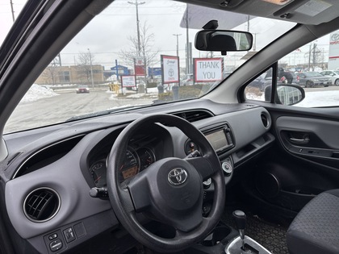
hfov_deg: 67.3
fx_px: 255
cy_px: 127
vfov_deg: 53.1
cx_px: 170
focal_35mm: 26
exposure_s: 1/317
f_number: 1.6
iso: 50
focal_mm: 5.96
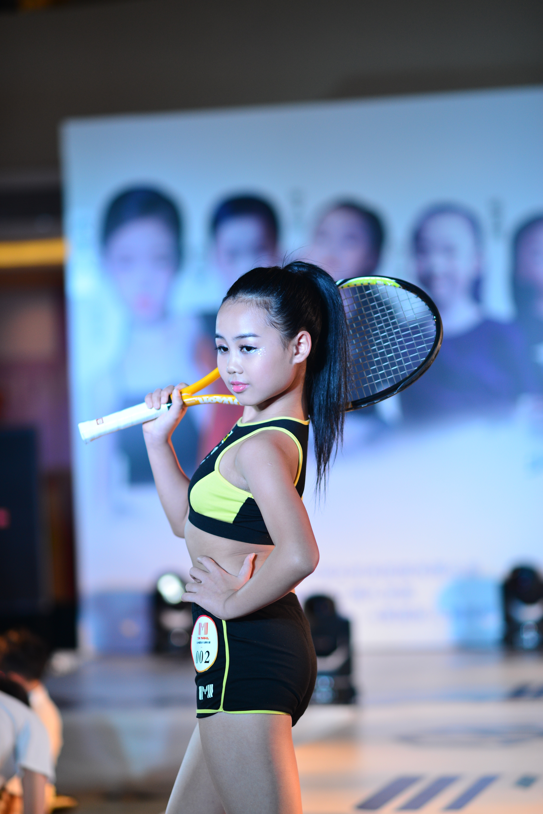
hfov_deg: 13.0
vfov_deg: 19.5
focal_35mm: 105
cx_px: 272
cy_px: 407
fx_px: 2375
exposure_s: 1/800
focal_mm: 105
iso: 500
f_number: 2.5
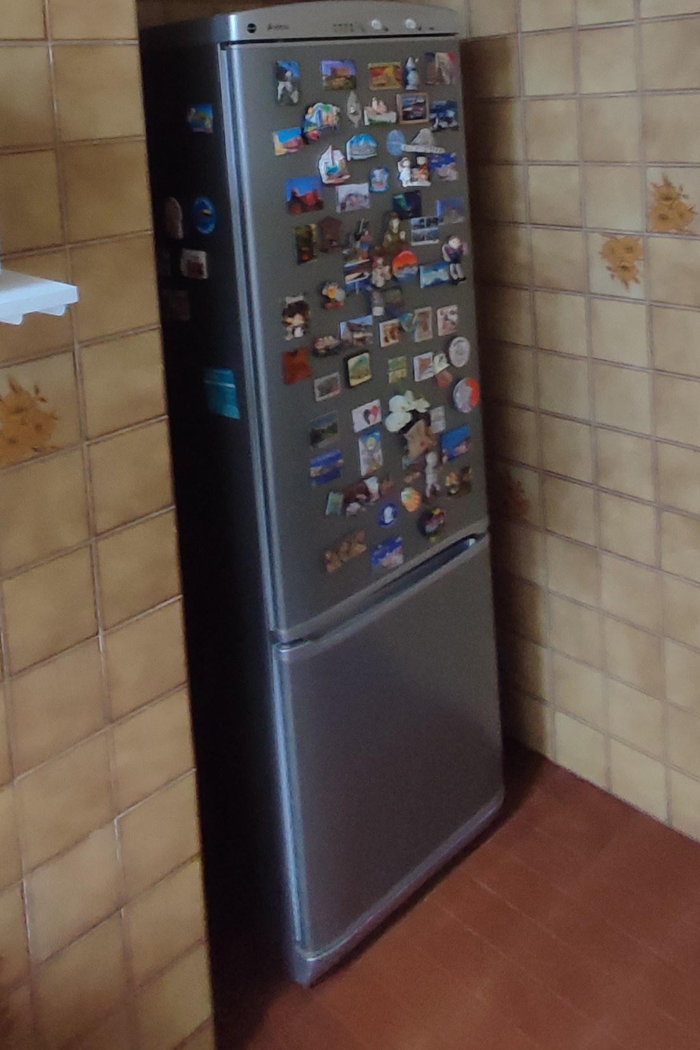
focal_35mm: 33
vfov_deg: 52.5
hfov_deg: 40.0
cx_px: 355
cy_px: 170
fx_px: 963
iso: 442
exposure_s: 1/20
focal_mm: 1.65
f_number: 2.2
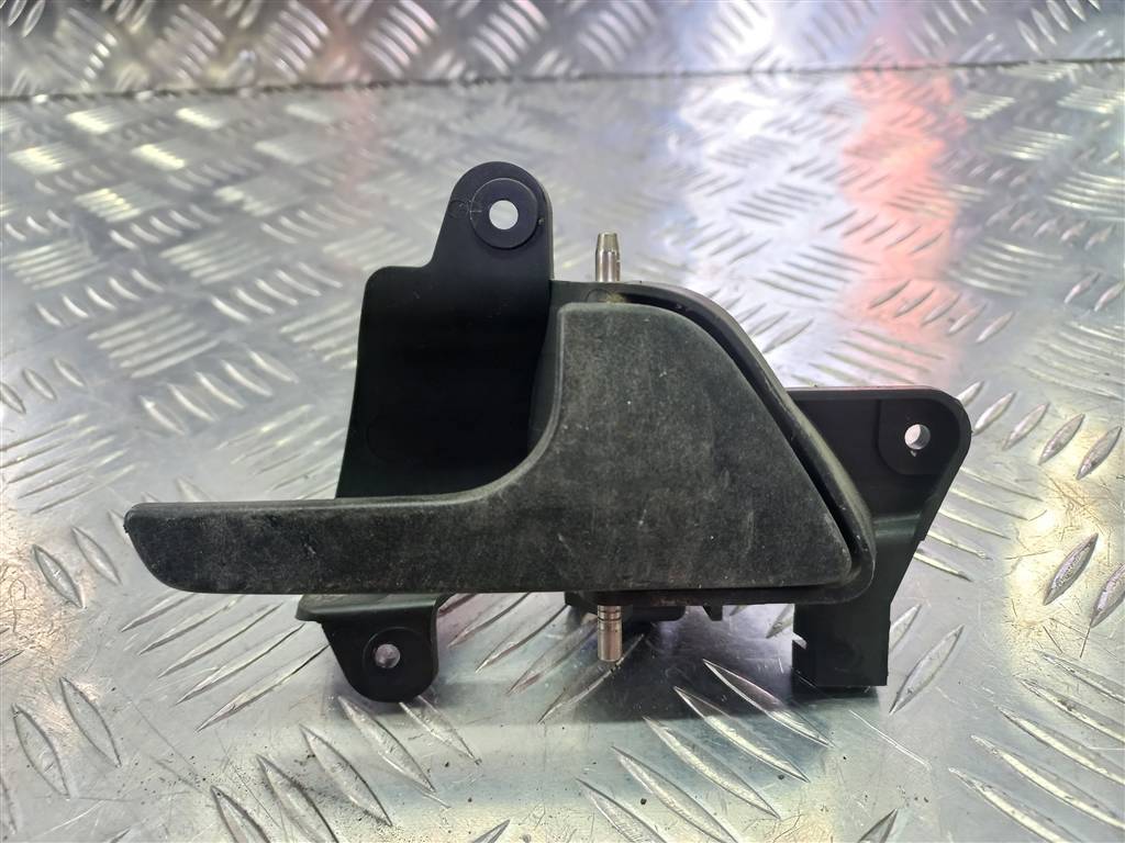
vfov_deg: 54.9
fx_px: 812
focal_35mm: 25
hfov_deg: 69.4
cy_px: 422
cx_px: 562
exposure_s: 1/50
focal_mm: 4.6
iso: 125
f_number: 1.8
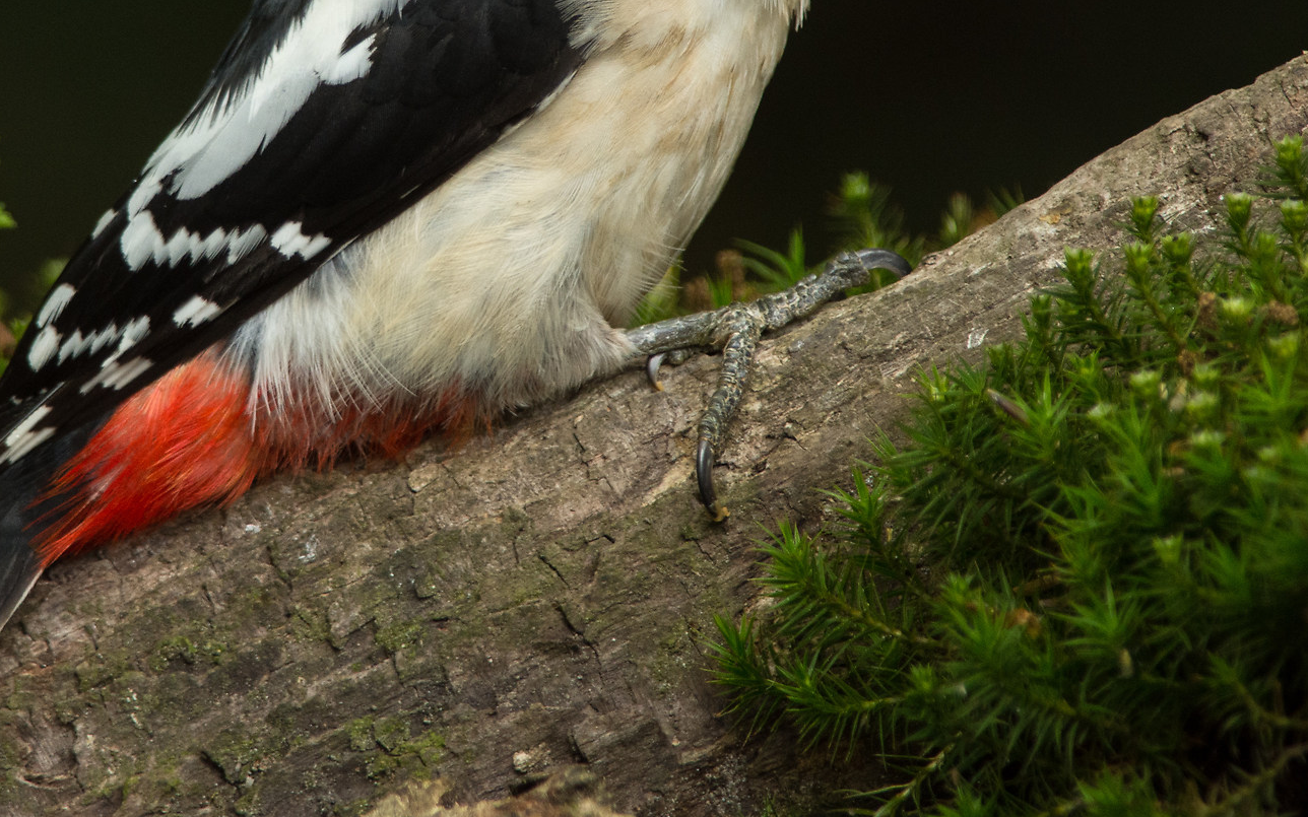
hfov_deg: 1.5
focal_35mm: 1424
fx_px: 50762
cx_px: 355
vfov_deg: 0.9
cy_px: 160
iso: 640
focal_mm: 500
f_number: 6.7
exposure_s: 1/160
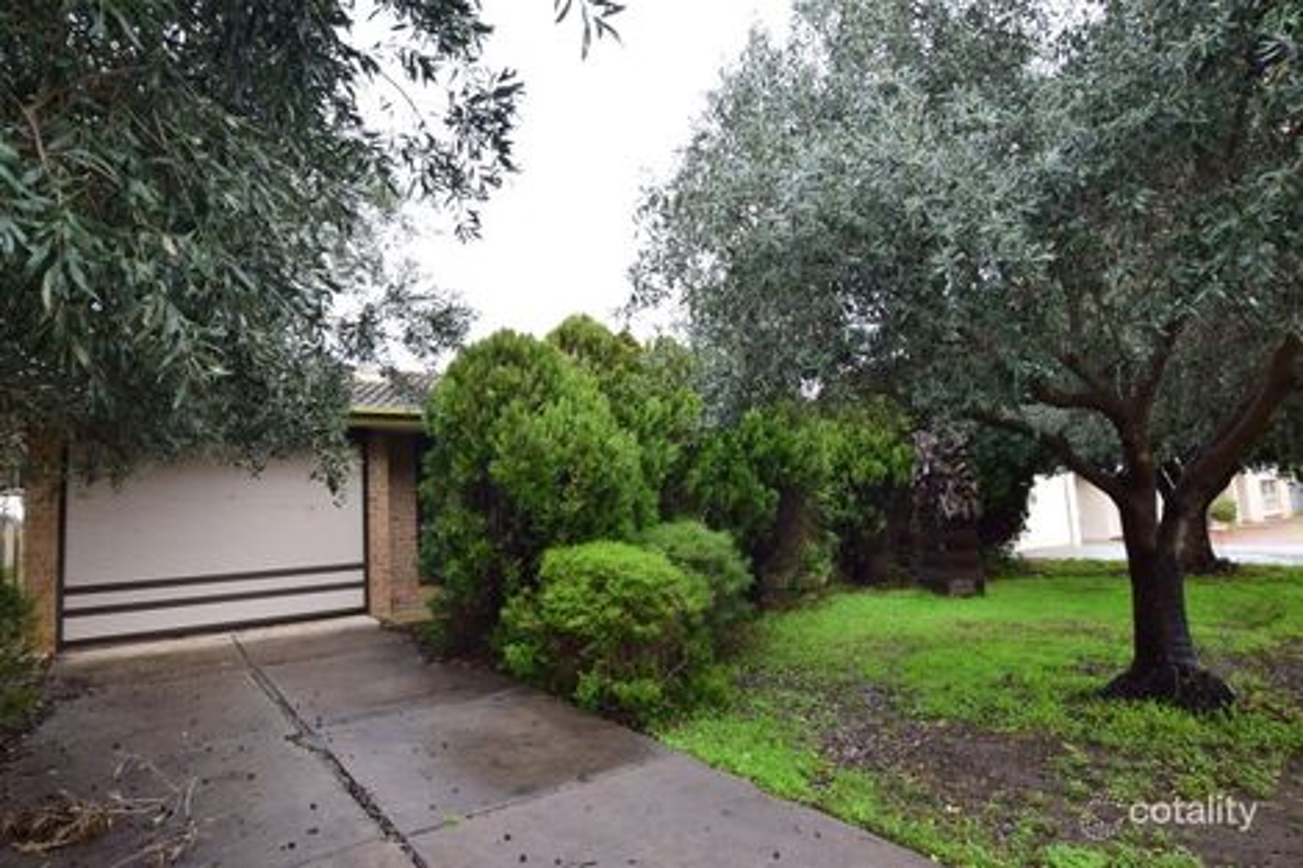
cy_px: 434
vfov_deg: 63.2
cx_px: 652
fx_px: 706
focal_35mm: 20
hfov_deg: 85.4
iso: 400
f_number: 9
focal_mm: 13
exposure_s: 1/125
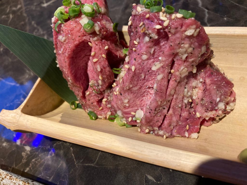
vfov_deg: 49.7
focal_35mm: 28
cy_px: 92
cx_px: 124
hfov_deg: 63.4
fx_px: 200
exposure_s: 1/50
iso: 200
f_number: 1.8
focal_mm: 3.99
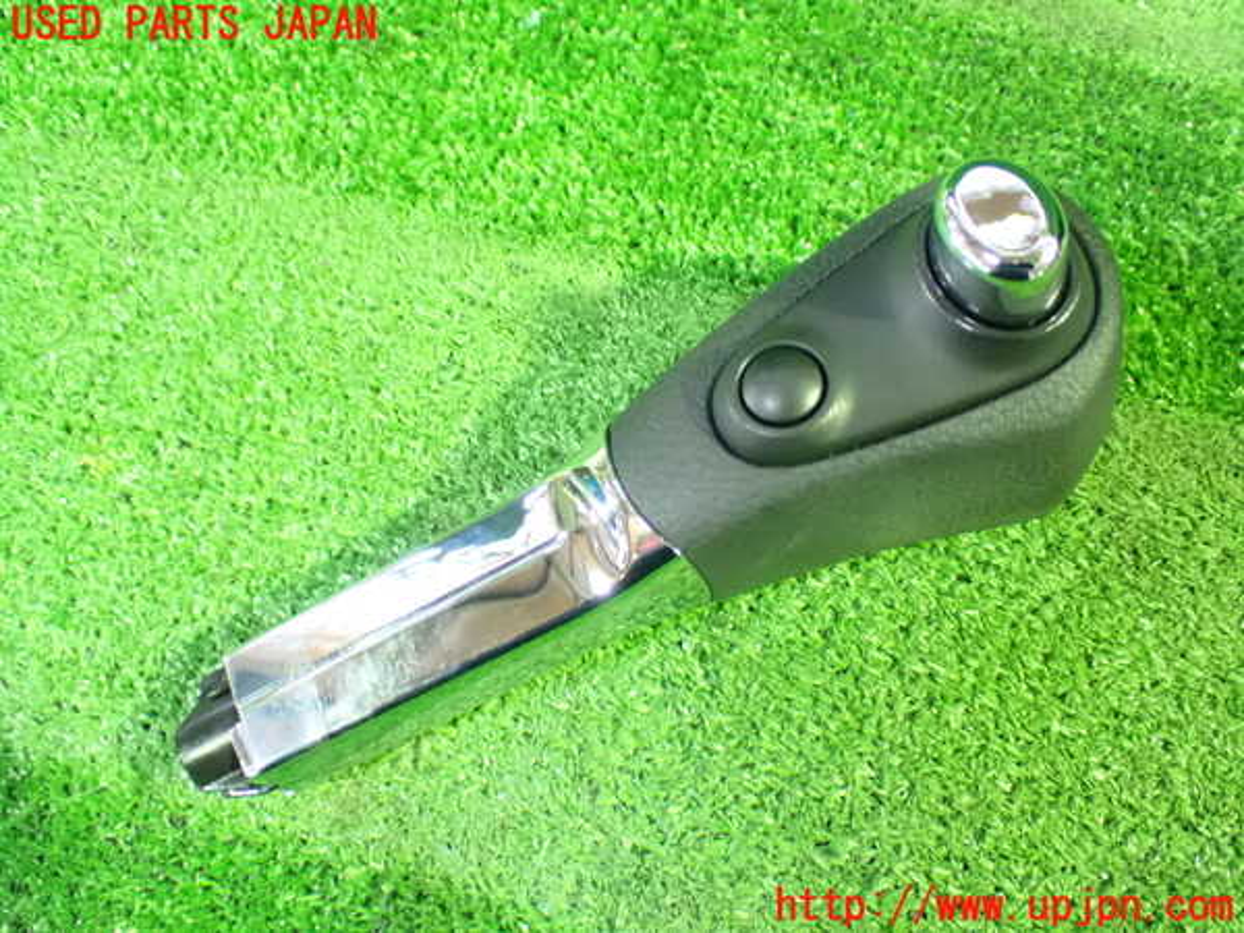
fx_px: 1366
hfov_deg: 49.0
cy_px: 466
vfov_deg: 37.7
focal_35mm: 38
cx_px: 622
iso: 1600
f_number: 2.7
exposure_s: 1/25
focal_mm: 6.83
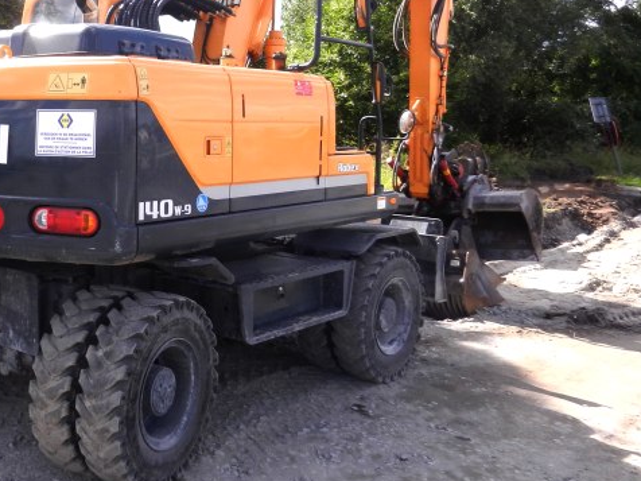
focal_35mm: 42
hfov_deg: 43.3
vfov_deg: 34.1
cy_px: 170
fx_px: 778
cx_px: 158
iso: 160
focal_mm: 4.5
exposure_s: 1/500
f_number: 3.5
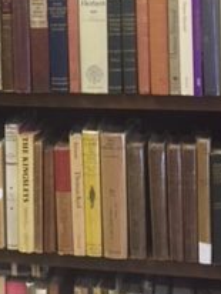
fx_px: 765
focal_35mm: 90
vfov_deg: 20.8
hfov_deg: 16.0
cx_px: -20
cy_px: -19
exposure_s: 1/30
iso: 125
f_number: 2.2
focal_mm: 4.15
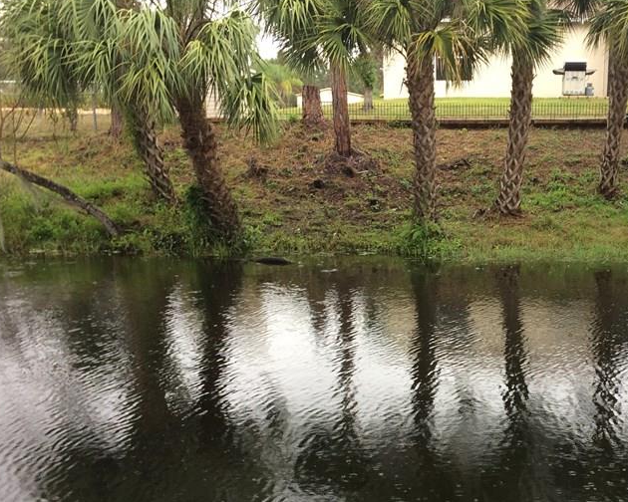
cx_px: 452
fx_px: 855
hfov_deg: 39.5
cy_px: 337
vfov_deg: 32.5
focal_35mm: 46
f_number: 2.2
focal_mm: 4.15
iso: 50
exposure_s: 1/120
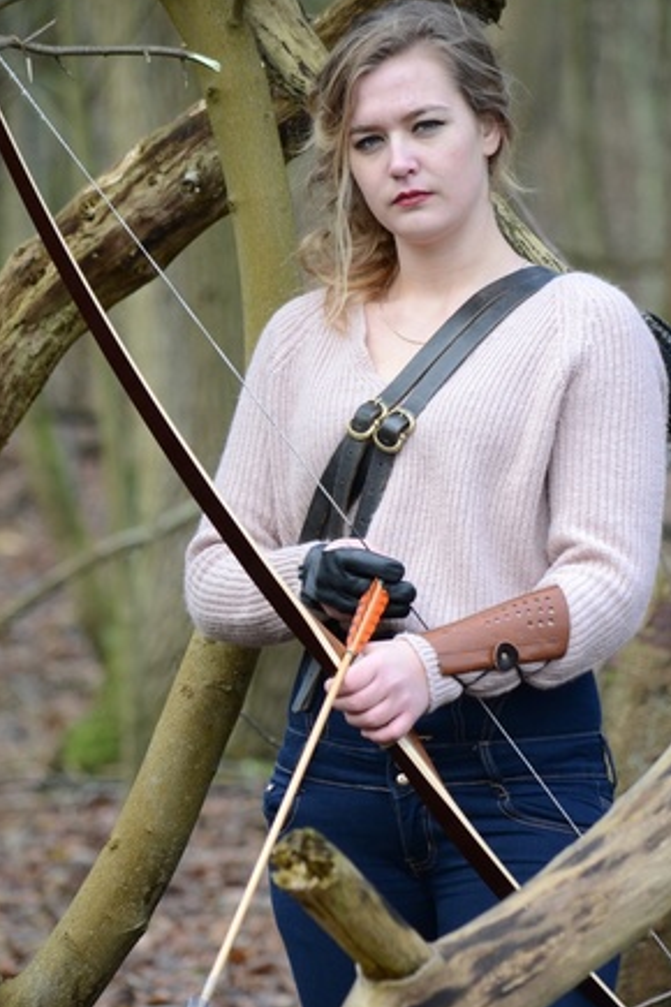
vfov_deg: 5.9
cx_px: 369
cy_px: 569
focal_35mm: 351
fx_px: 9802
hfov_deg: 3.9
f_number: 5
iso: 400
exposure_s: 1/100
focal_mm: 185
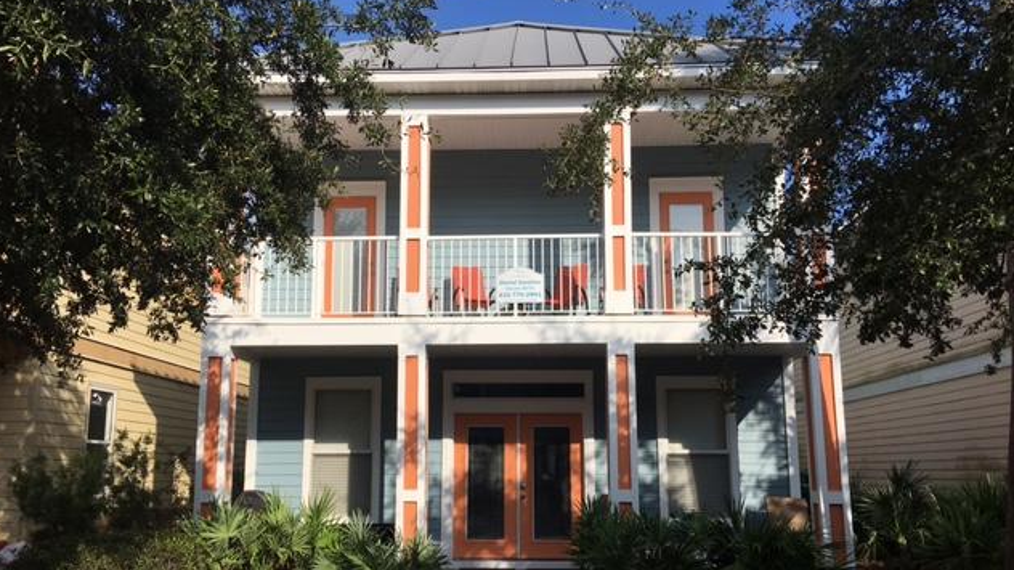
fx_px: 860
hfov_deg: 61.0
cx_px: 502
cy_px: 340
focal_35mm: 32
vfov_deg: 36.5
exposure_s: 1/2198
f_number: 2.2
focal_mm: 4.15
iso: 25
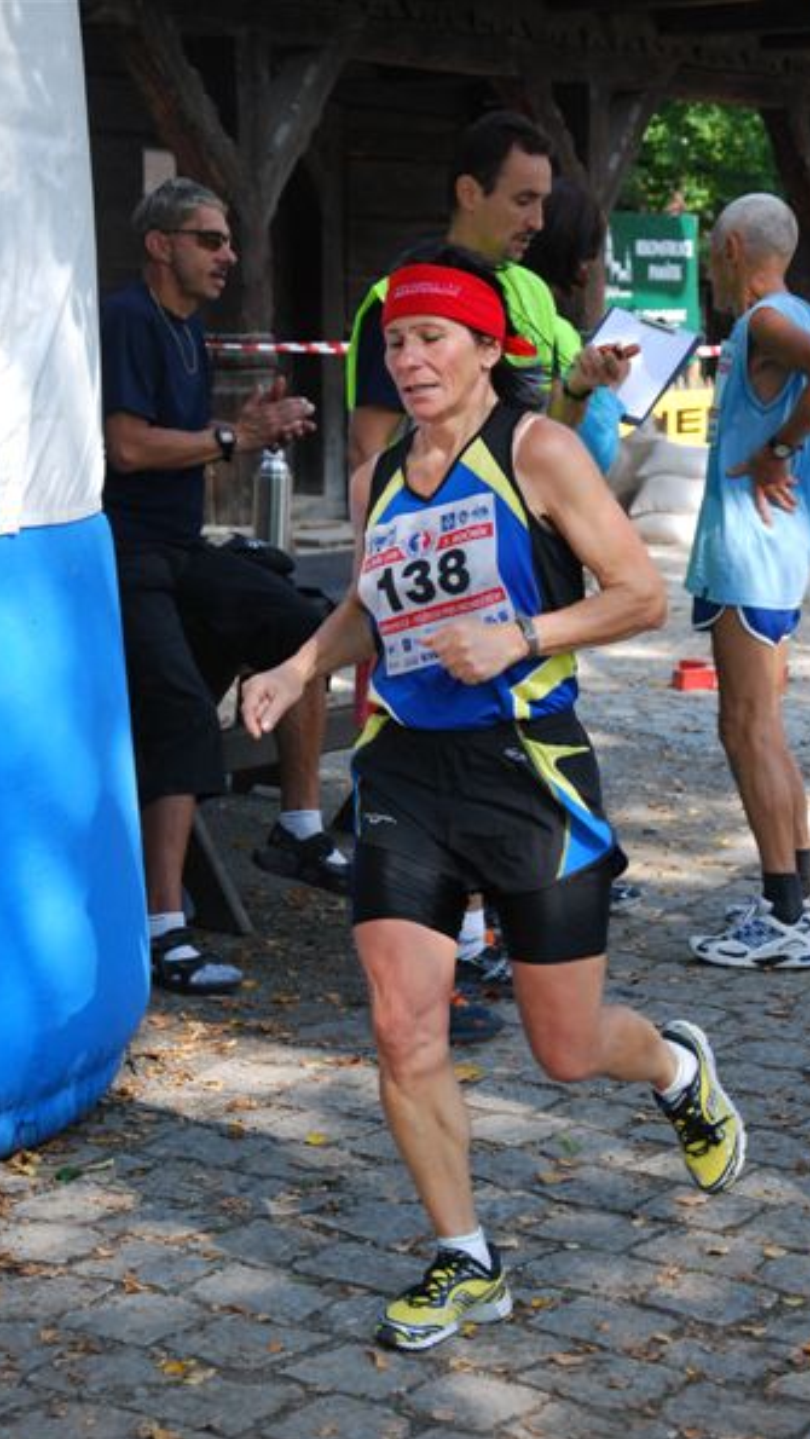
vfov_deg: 23.2
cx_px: 399
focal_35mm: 92
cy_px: 723
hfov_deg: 13.2
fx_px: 3510
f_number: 5.3
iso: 640
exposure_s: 1/500
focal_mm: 58
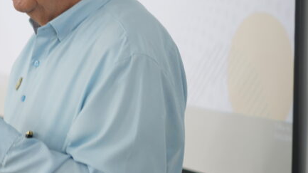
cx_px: -7
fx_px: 1012
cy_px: 37
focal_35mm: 124
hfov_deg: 16.9
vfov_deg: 9.7
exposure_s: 1/50
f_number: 1.8
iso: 100
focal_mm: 50
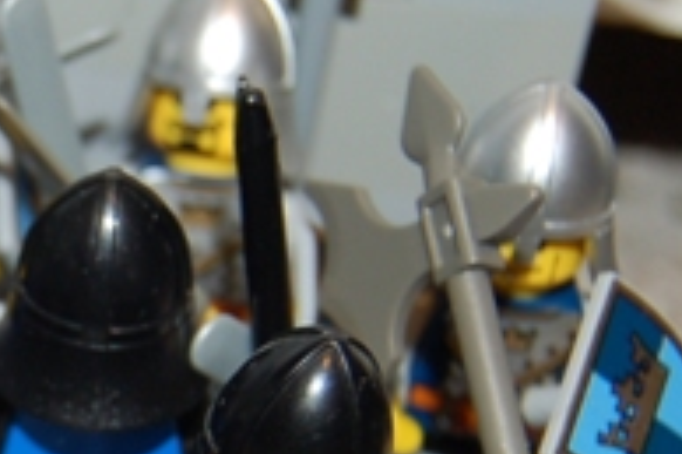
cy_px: 440
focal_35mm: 142
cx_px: -239
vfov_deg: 9.6
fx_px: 2689
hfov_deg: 13.8
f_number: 3.8
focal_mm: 23
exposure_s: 1/60
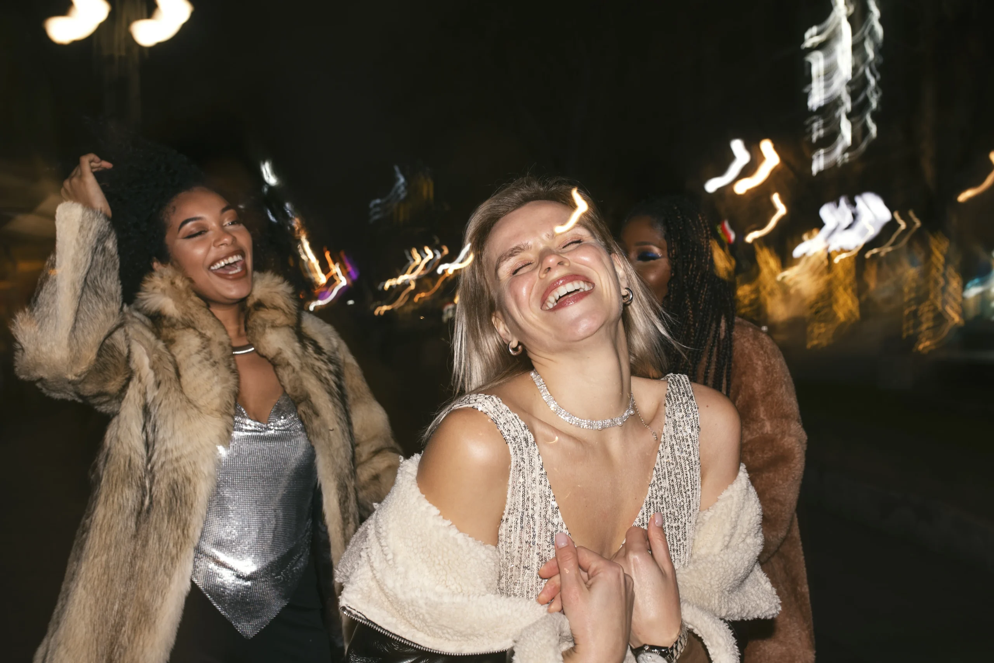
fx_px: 967
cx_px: 497
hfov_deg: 54.4
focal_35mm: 35
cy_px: 332
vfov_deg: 37.9
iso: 100
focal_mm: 35
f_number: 8
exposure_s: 1/1.25
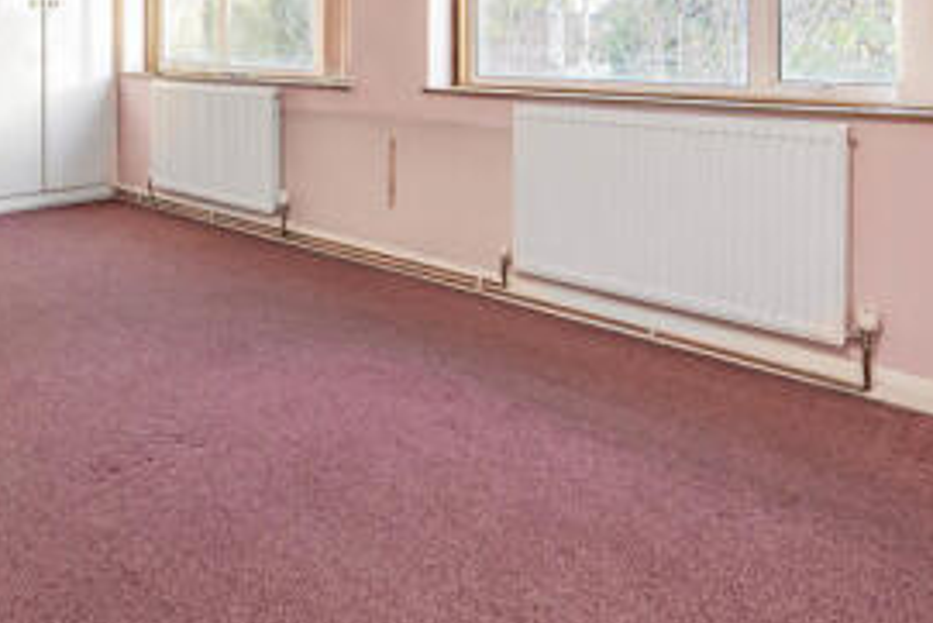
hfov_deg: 56.3
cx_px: 119
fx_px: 752
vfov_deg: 40.4
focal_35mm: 29
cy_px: 26
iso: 320
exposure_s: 1/6
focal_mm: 12
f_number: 9
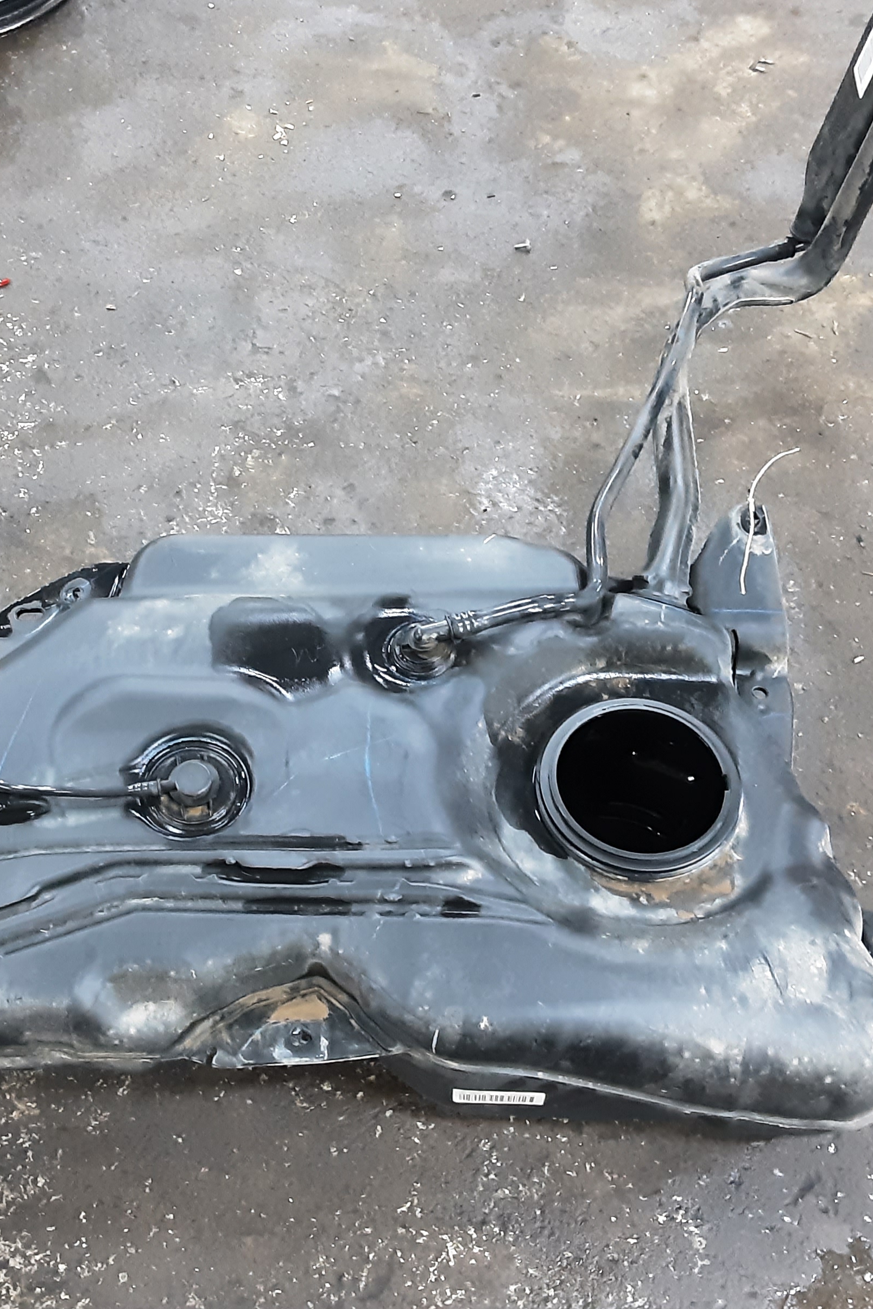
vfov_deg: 50.7
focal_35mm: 38
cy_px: 646
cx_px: 289
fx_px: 1382
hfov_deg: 34.7
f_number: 1.9
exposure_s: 1/20
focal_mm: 2.91
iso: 400
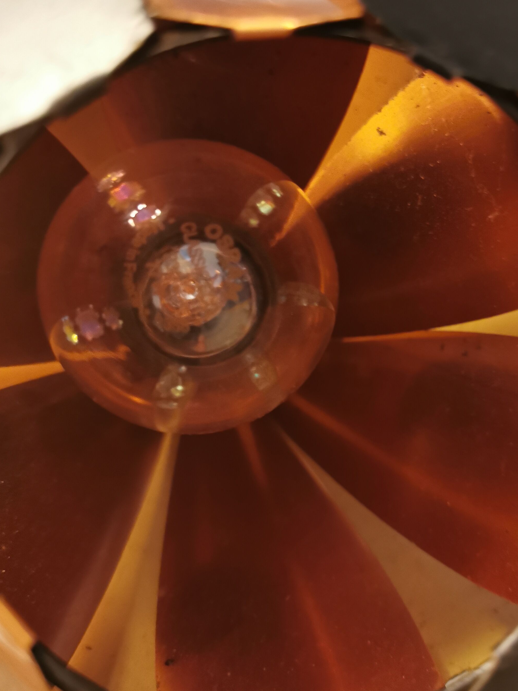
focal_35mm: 37
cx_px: 352
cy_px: 326
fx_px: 738
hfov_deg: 38.2
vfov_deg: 50.1
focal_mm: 5.56
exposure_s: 1/40
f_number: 1.6
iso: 250
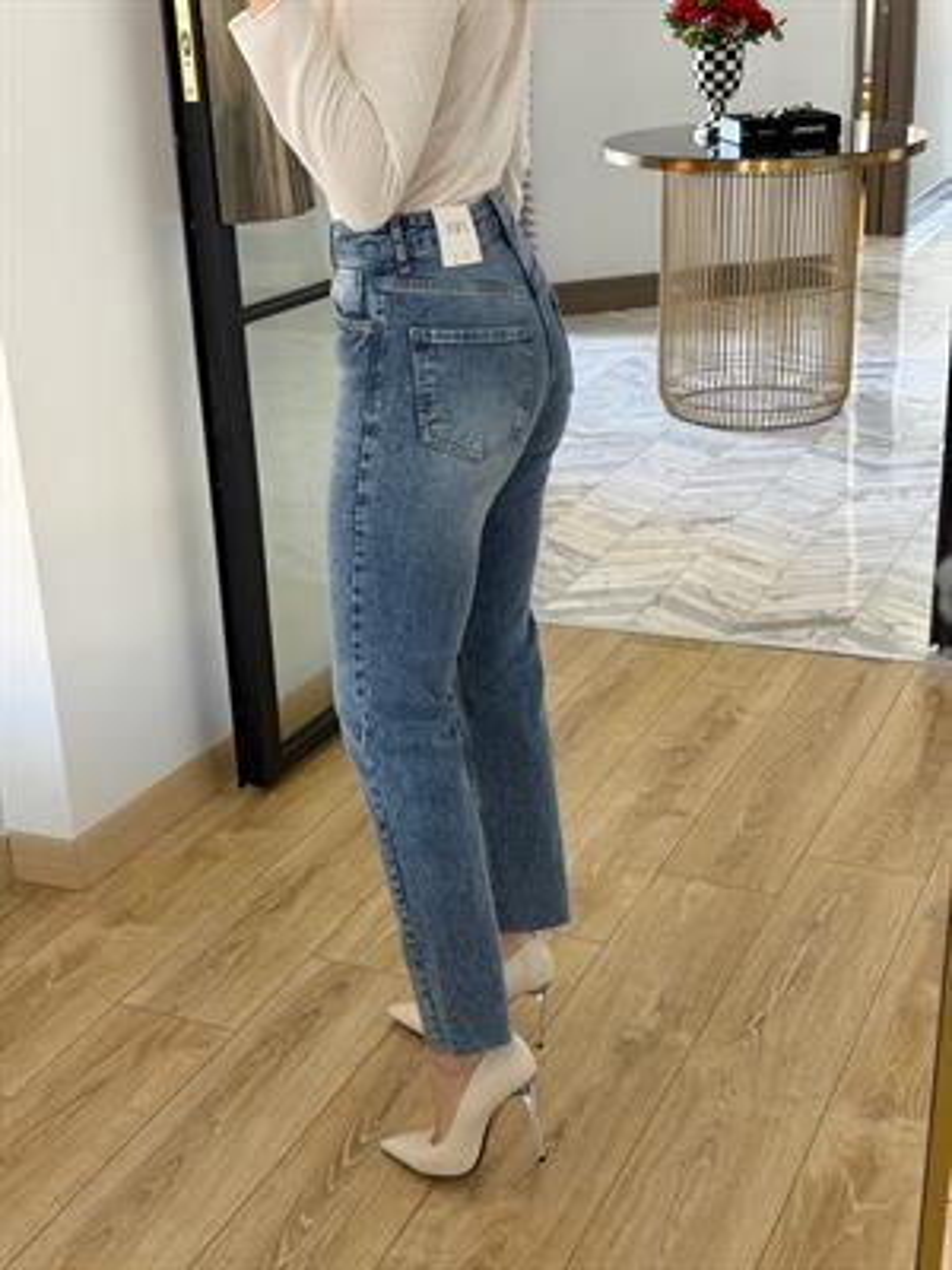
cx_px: 476
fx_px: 1760
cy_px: 635
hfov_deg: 30.3
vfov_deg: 39.7
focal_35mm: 48
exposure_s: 1/60
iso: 250
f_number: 1.78
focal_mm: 6.76
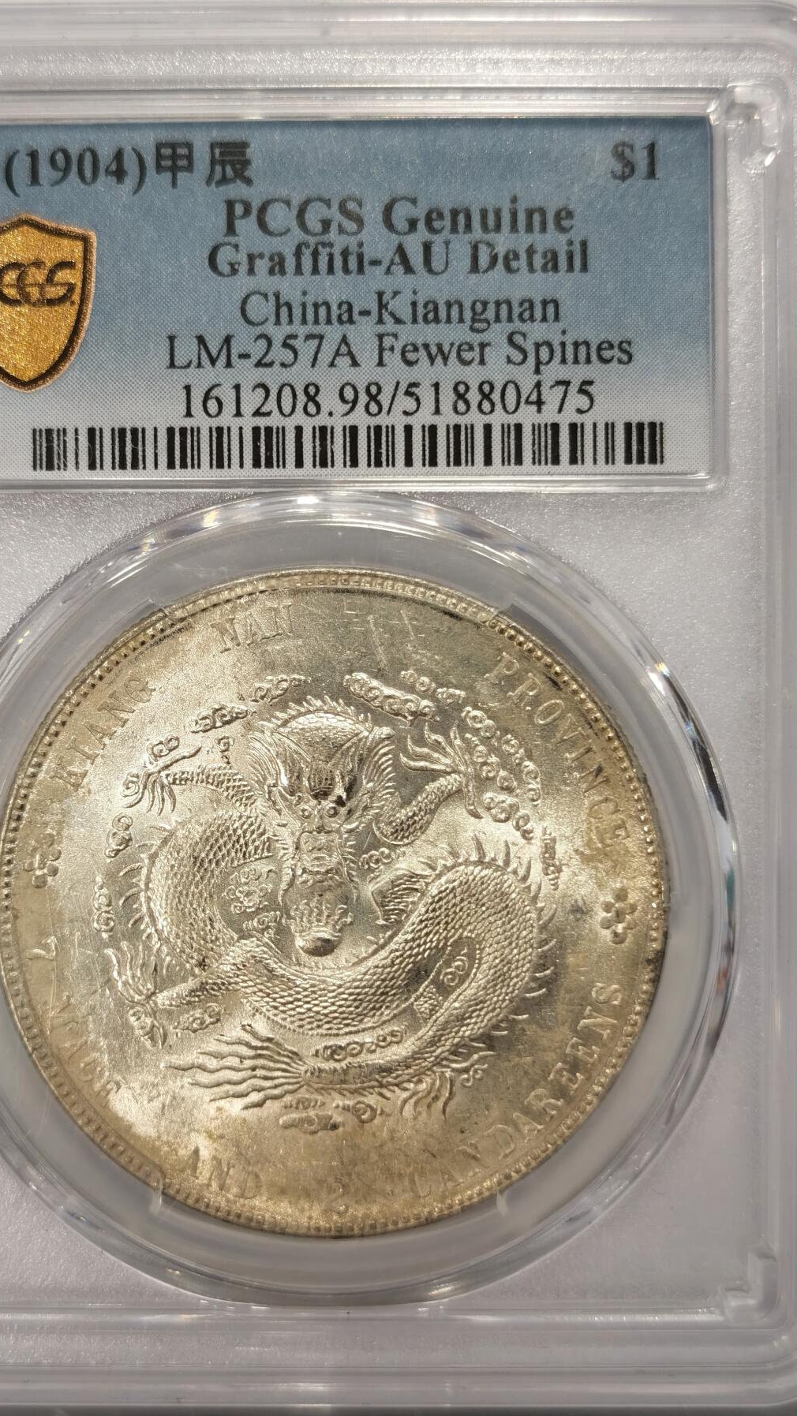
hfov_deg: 20.4
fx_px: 2216
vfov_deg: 35.4
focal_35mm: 59
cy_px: 709
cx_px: 338
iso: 64
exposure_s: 1/100
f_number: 16
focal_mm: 5.56
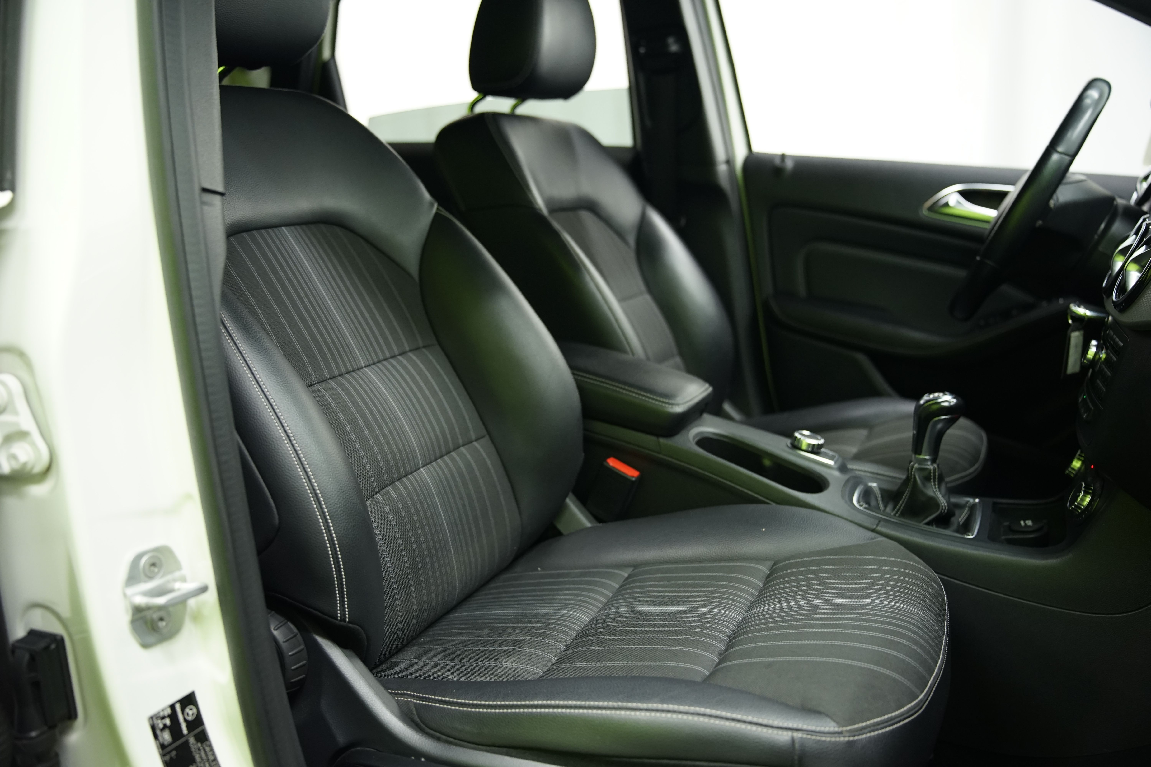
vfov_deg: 42.3
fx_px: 991
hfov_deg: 60.3
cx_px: 576
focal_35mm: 31
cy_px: 384
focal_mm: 31
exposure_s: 1/40
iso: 1250
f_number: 2.8
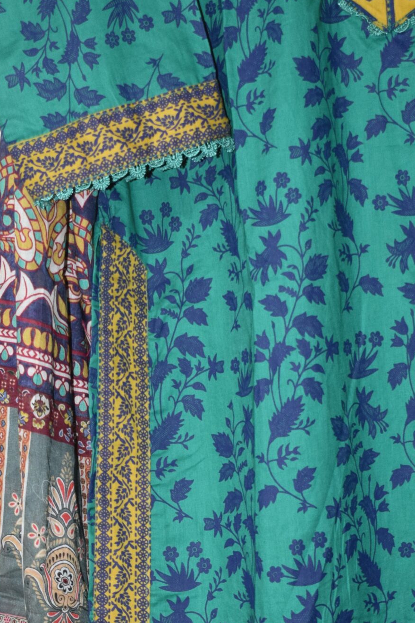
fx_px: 1712
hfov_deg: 13.8
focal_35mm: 99
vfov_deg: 20.6
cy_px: 387
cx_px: 177
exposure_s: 1/80
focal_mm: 34
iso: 800
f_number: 4.5
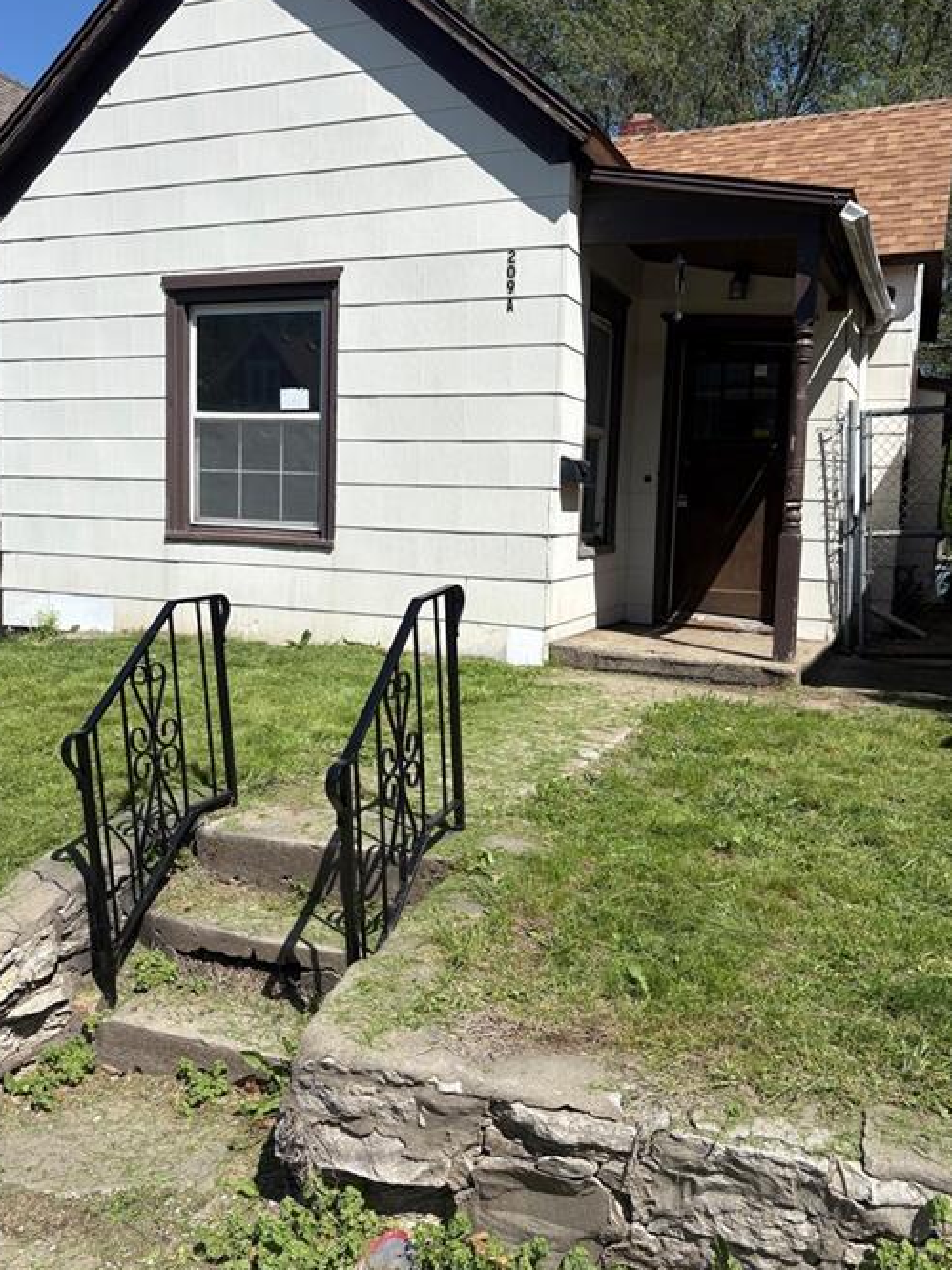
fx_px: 1101
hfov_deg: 46.8
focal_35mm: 30
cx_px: 492
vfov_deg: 60.0
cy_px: 614
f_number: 1.6
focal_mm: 5.96
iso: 50
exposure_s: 1/4950
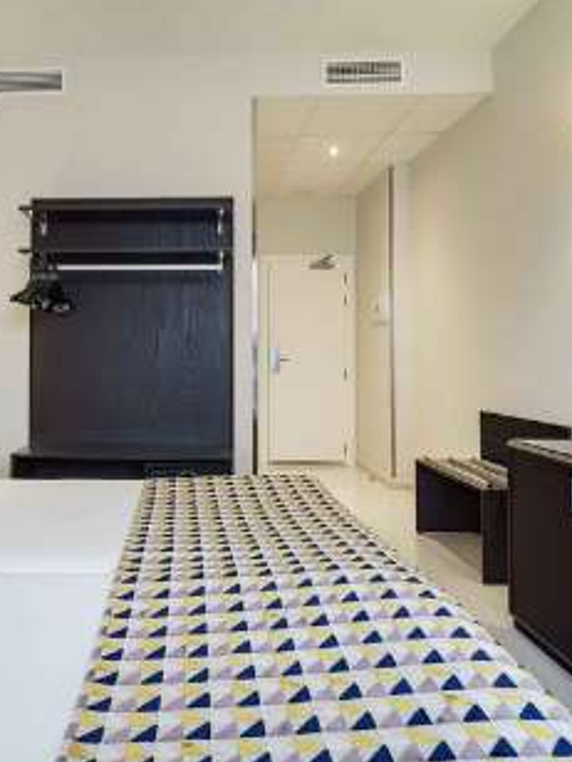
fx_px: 529
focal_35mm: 24
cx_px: 161
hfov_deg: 54.8
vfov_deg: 71.6
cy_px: 388
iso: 100
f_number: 8
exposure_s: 3.2
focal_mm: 16
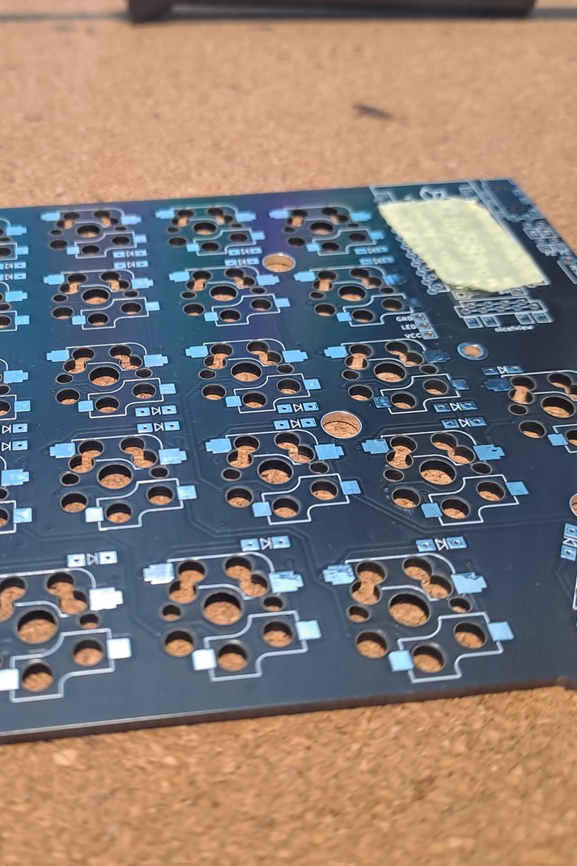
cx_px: 166
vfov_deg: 54.4
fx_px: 842
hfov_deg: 37.2
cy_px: 433
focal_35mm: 35
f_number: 1.8
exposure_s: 1/33
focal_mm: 4.65
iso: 250
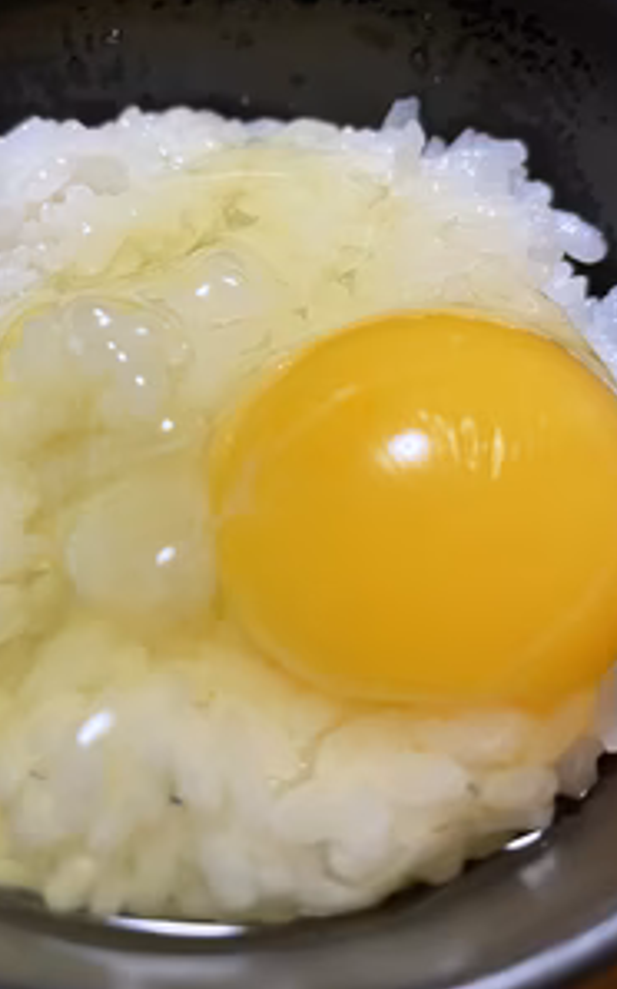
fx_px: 996
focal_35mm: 37
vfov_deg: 52.3
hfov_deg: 34.3
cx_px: 255
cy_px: 382
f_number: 1.6
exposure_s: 1/50
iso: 125
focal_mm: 4.2
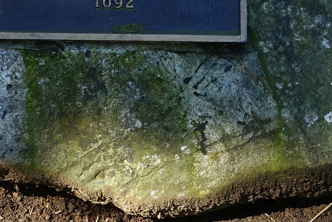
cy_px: -73
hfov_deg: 12.8
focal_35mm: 160
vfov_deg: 8.5
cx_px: 132
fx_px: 1476
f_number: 5
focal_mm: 15.52
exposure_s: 1/80
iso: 125
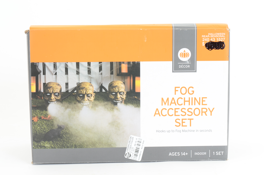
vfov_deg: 20.1
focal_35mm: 68
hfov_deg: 29.9
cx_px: 132
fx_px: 494
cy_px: 88
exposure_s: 1/80
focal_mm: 45
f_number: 11
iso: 250
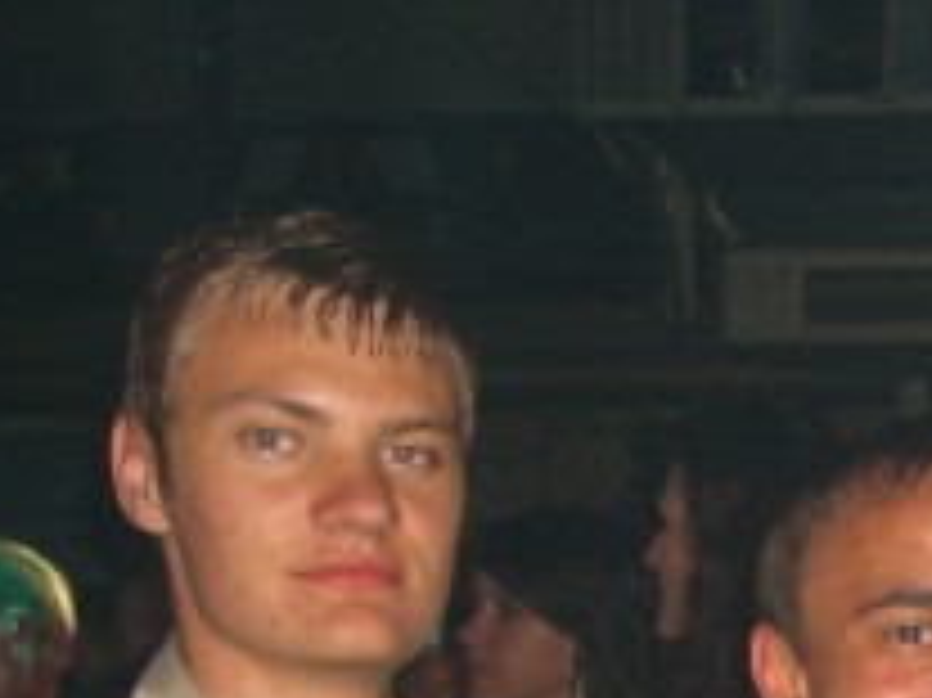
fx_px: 2960
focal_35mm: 110
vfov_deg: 12.8
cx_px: 1081
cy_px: 1009
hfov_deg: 17.2
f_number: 2.8
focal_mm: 7.9
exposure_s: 1/60
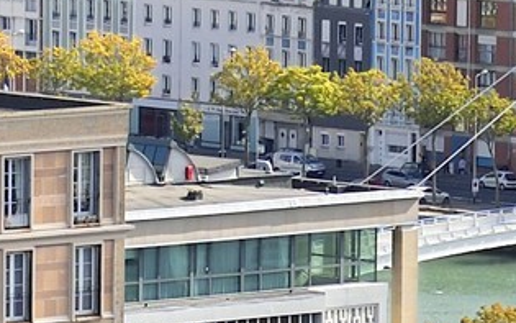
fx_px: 7666
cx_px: 82
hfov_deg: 3.9
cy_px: 1764
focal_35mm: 545
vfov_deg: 2.3
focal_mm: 70
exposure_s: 1/400
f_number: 6.3
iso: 200
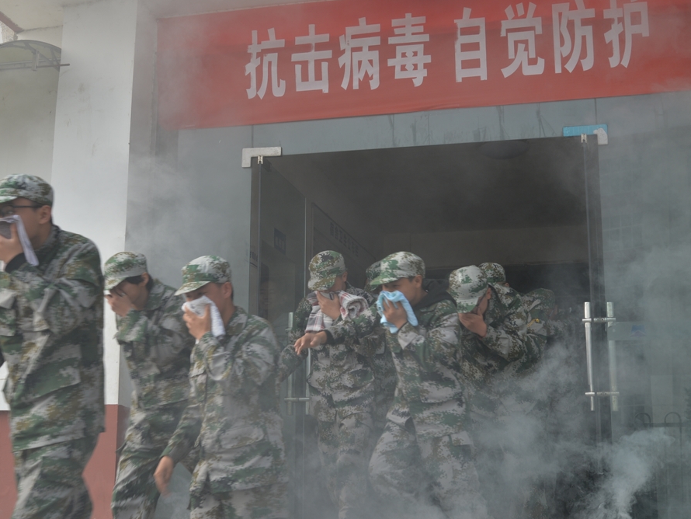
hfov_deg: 40.4
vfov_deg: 30.9
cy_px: 248
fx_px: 938
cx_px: 381
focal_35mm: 47
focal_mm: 40
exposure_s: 1/160
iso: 100
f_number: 6.3
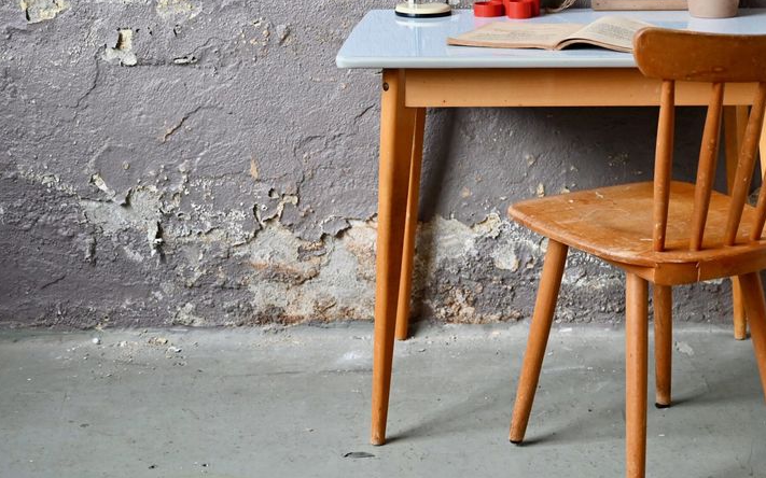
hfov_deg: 30.8
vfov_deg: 19.7
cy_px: 201
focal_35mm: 66
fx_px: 1377
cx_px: 531
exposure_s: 1/80
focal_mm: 46
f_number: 4.5
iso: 800
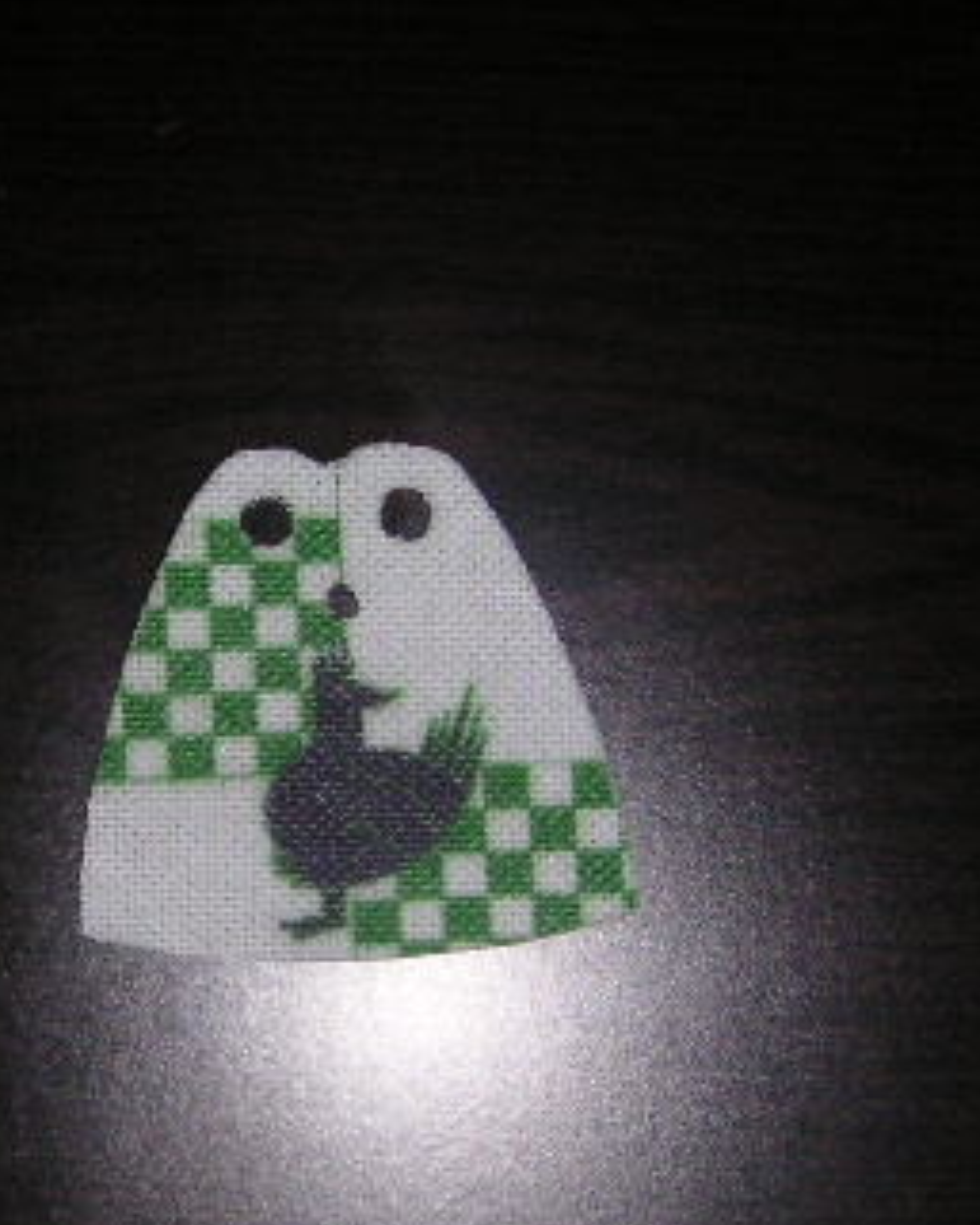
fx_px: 2682
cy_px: 733
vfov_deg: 25.7
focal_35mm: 74
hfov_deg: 20.0
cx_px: -19
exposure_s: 1/45
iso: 160
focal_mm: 6
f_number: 6.7
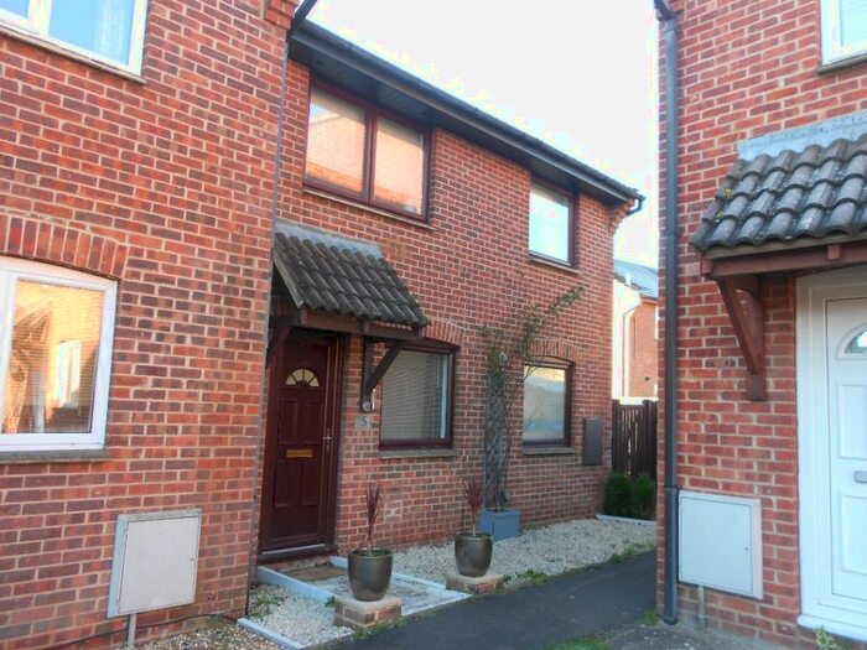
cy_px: 325
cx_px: 434
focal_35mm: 26
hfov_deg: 67.3
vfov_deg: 53.1
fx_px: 651
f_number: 3.2
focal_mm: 4.6
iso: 80
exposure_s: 1/50
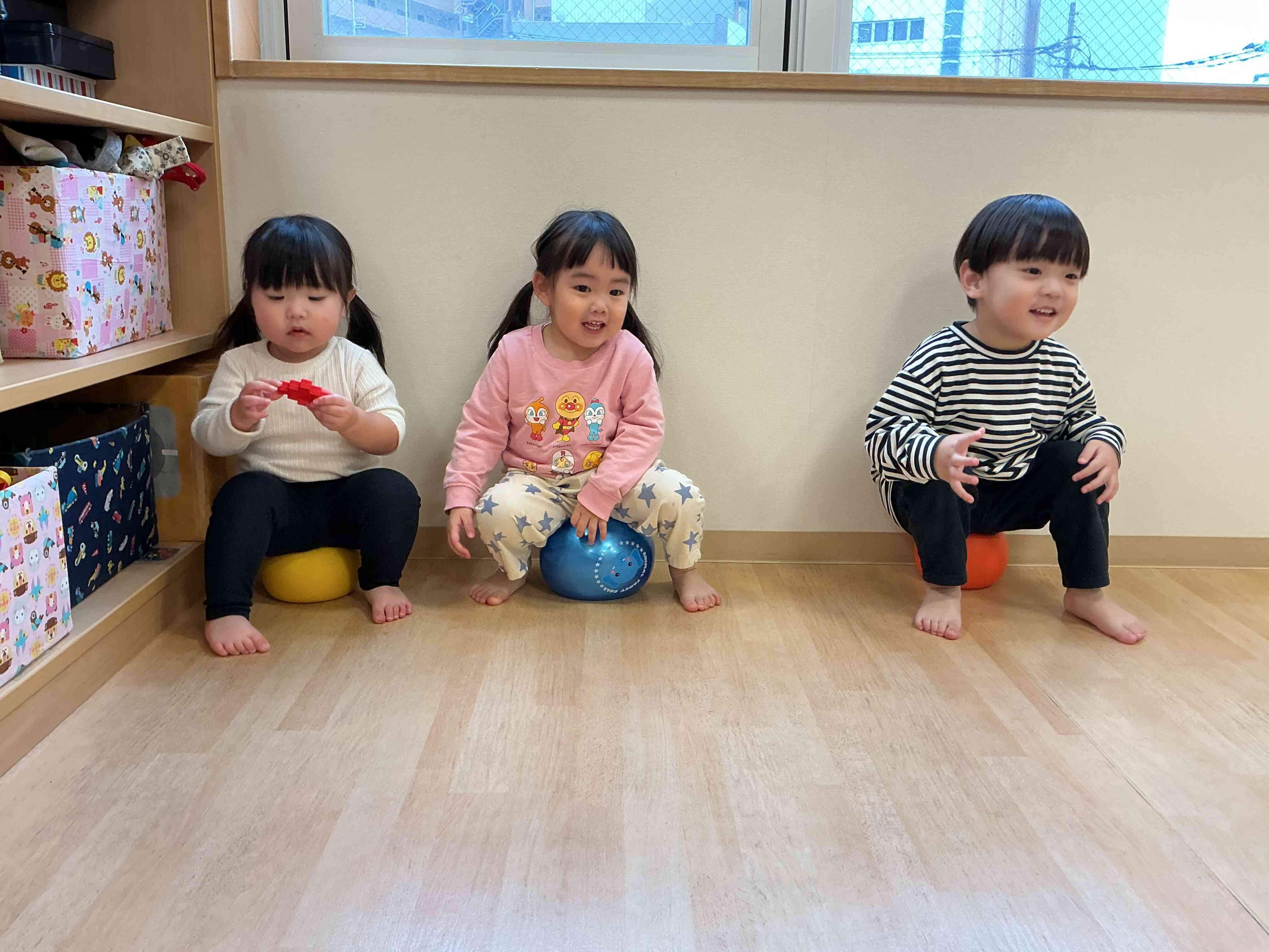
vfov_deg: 48.2
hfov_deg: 61.7
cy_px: 476
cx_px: 634
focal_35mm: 29
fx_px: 1063
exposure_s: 1/120
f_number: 1.8
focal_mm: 3
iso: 50
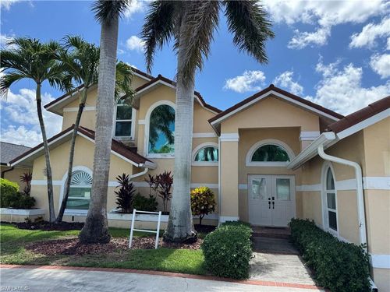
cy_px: 146
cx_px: 195
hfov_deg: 71.6
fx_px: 270
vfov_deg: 56.8
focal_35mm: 24
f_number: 1.78
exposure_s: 1/3096
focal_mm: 6.76
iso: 80
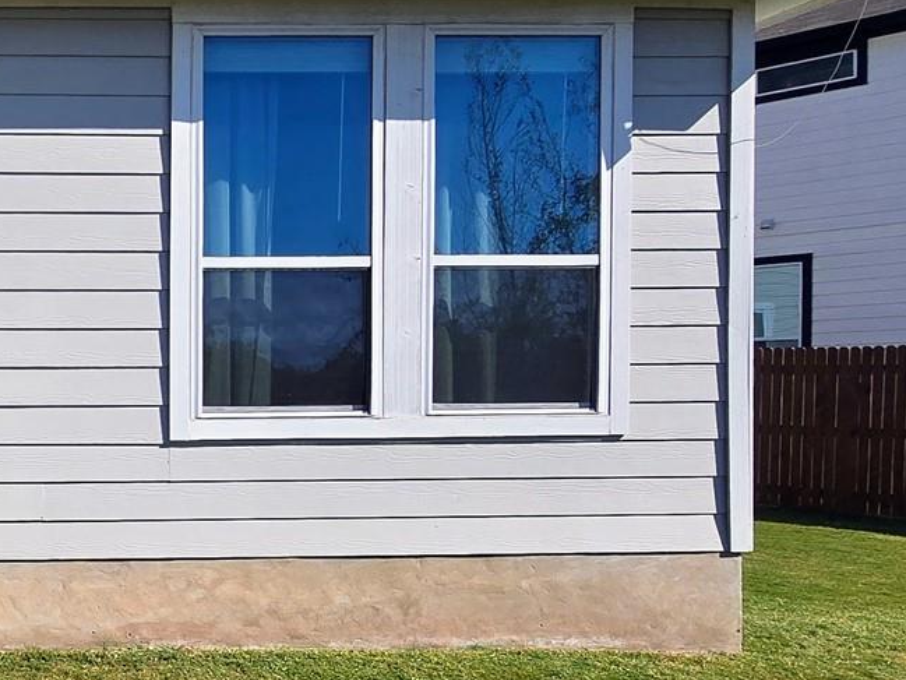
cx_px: -187
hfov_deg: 35.6
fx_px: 1073
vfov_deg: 35.0
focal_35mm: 41
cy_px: 416
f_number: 2.2
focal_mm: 2.2
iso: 50
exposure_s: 1/2859
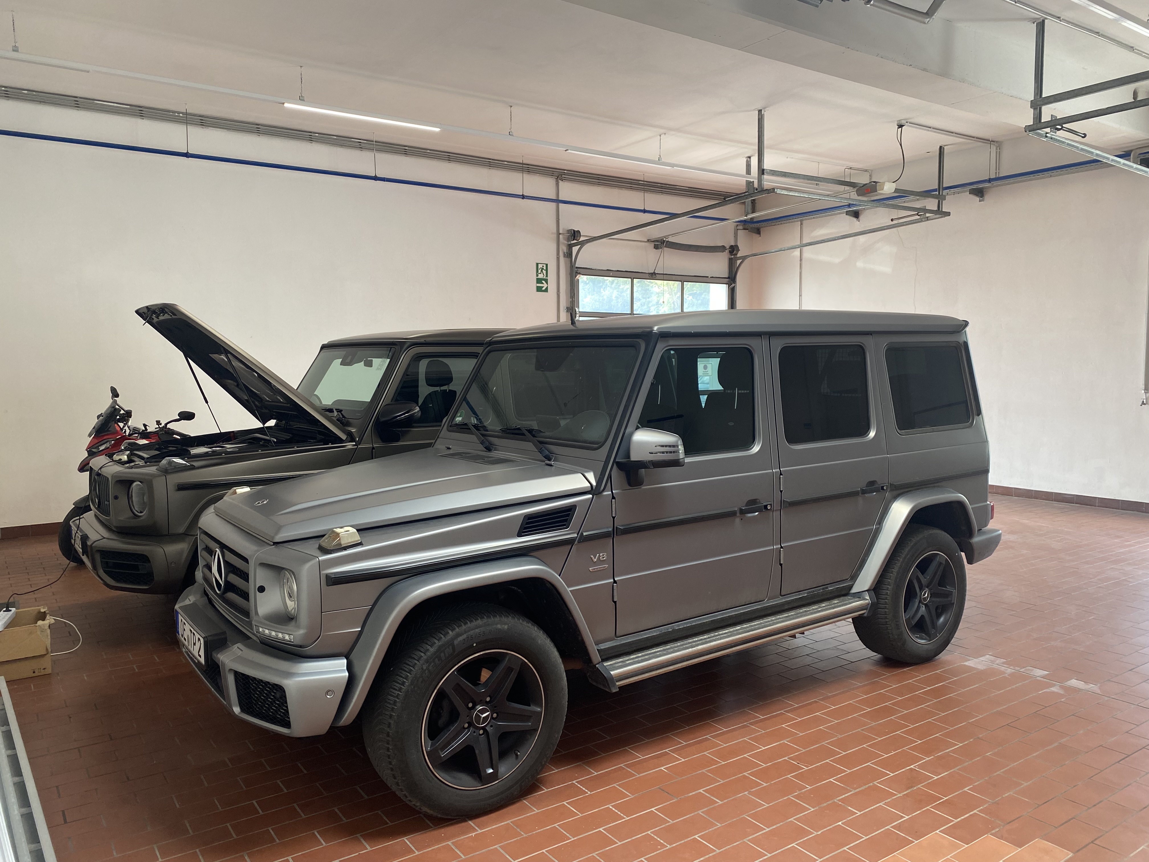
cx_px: 574
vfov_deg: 53.1
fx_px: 863
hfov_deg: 67.3
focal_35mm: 26
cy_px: 431
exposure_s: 1/122
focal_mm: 4.25
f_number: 1.8
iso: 80
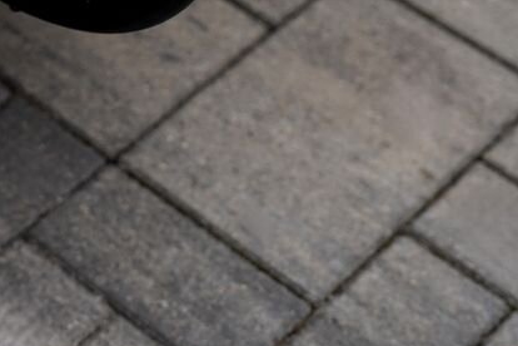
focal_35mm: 131
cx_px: 139
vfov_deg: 10.4
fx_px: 1885
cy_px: -14
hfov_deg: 15.6
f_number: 3.5
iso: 100
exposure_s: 1/100
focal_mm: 53
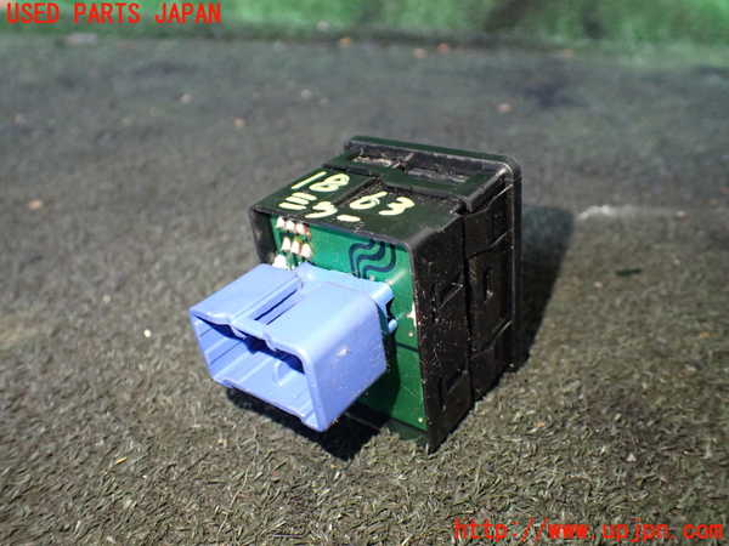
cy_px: 273
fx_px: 632
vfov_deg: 46.8
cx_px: 364
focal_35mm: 30
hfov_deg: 60.0
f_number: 2.3
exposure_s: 1/30
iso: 800
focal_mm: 5.4
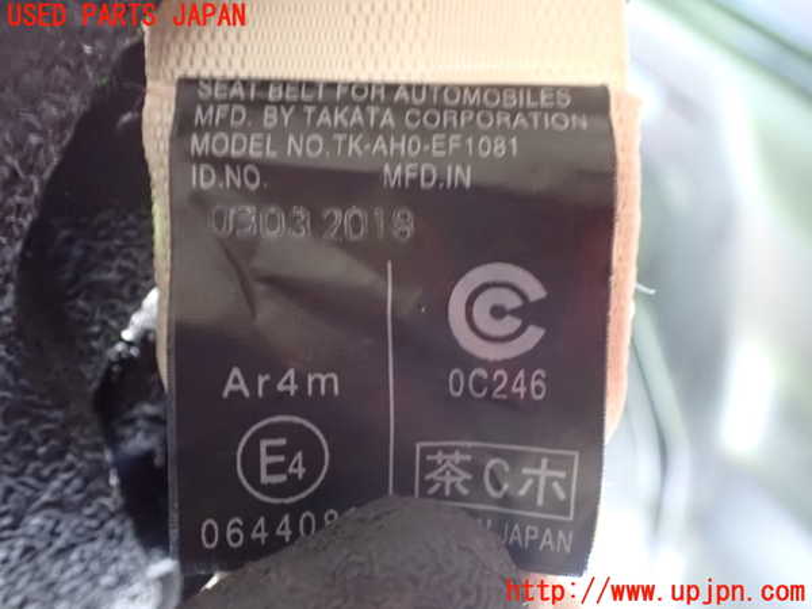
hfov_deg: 60.0
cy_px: 304
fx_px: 704
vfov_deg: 46.8
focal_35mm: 30
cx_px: 406
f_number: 2.3
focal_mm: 5.4
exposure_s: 1/10
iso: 1600
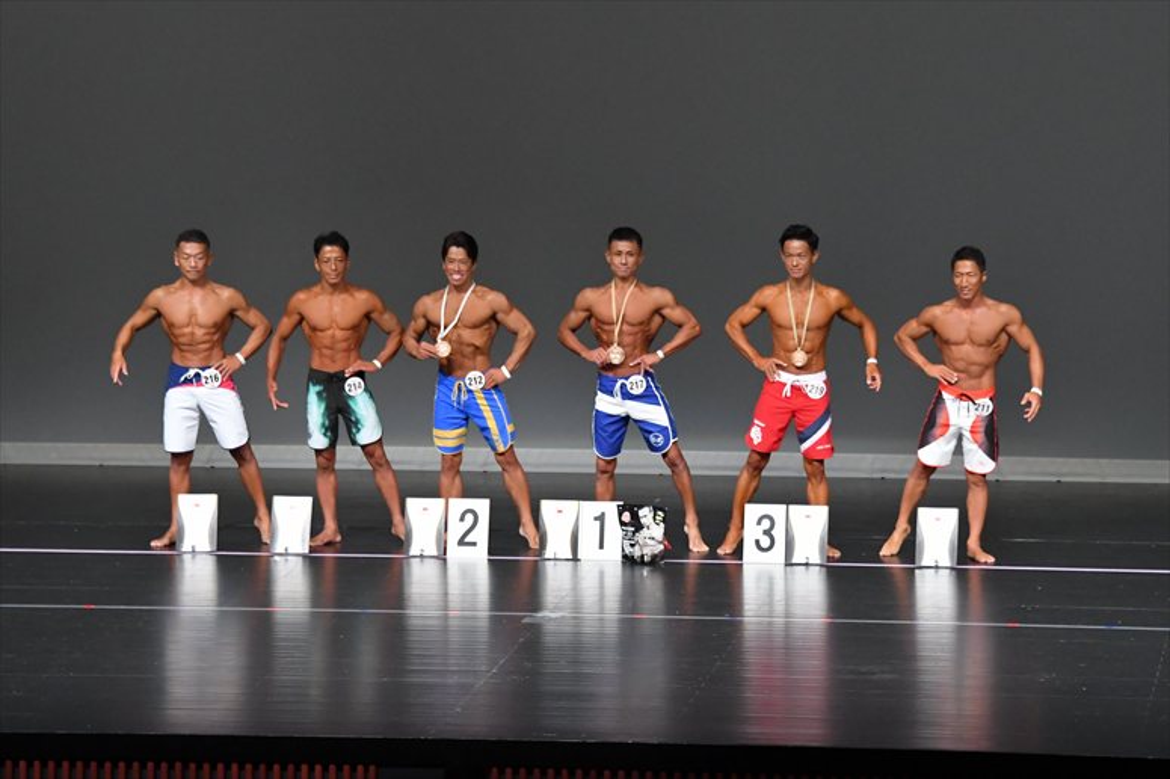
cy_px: 390
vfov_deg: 7.5
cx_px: 585
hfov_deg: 11.2
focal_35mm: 183
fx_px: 5945
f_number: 5.6
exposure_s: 1/400
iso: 5000
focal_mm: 122
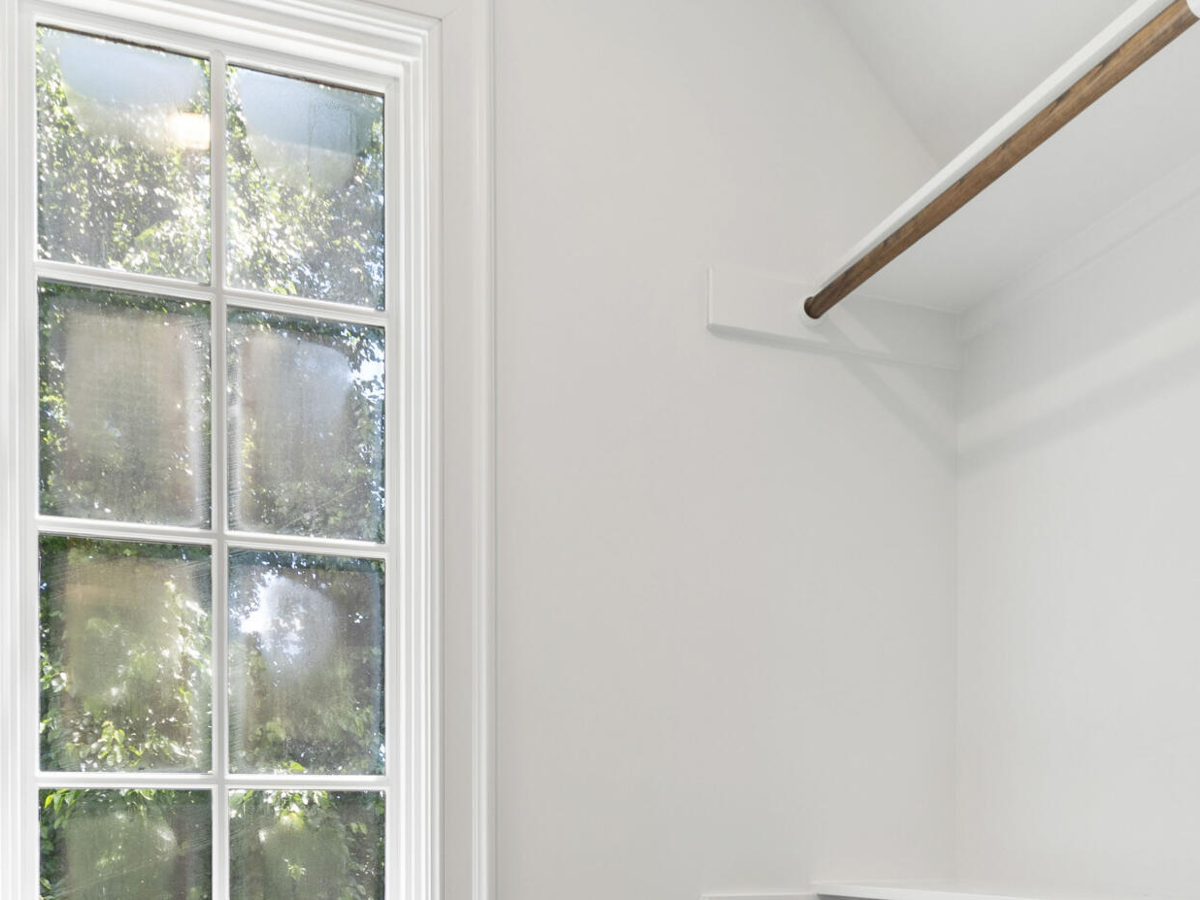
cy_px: 808
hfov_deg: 52.6
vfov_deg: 38.0
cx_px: 654
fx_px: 1213
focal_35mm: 35
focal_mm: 10
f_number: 9
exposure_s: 1/2.5
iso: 100
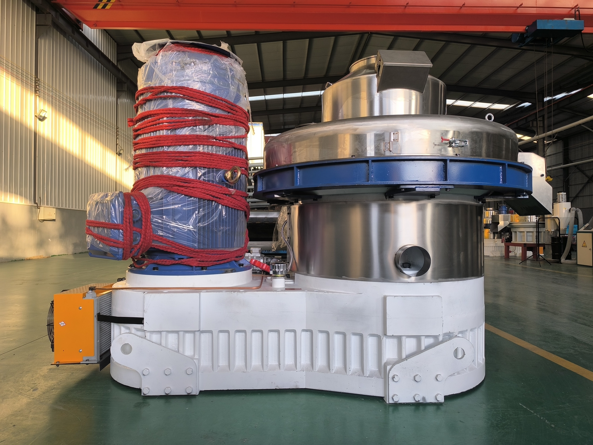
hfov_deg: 73.9
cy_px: 222
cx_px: 296
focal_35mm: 23
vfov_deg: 58.9
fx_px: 394
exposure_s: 1/100
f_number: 1.65
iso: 200
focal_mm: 6.14
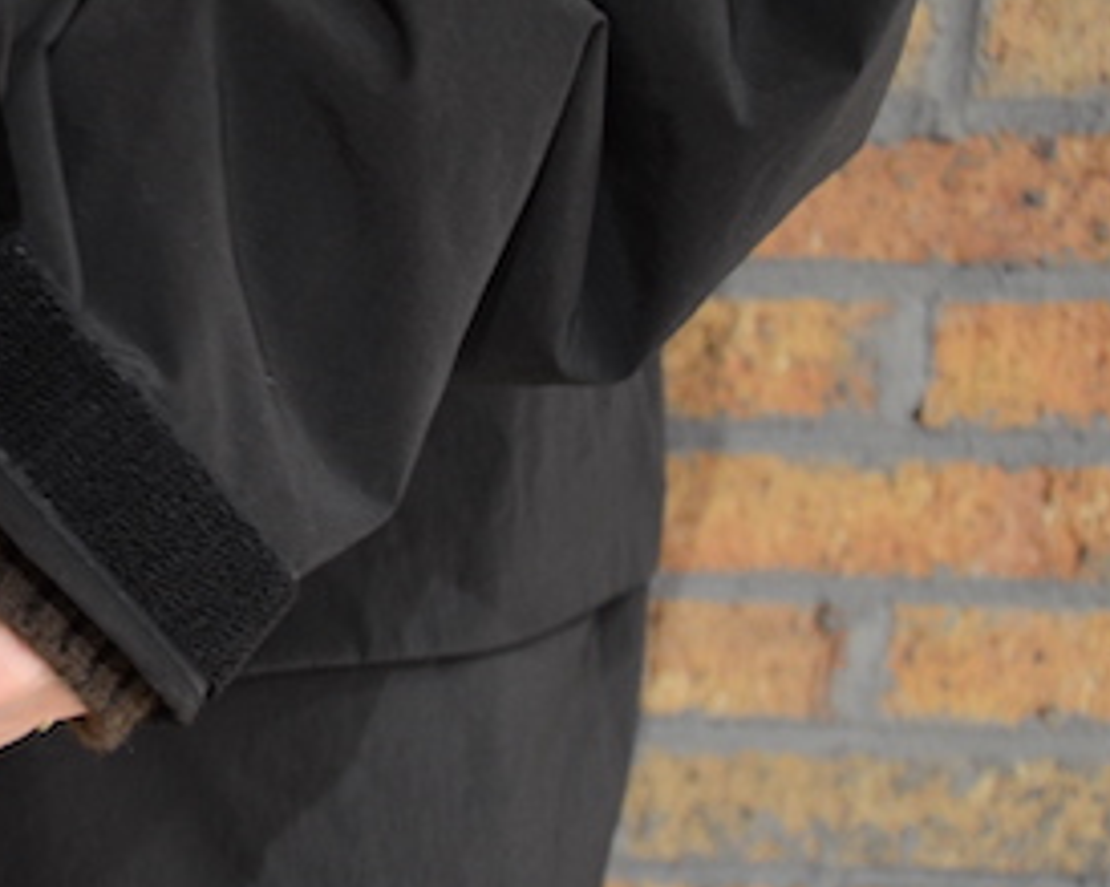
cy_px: 176
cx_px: -12
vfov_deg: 19.7
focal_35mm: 77
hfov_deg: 23.6
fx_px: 2530
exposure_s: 1/30
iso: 1250
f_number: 4
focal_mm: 25
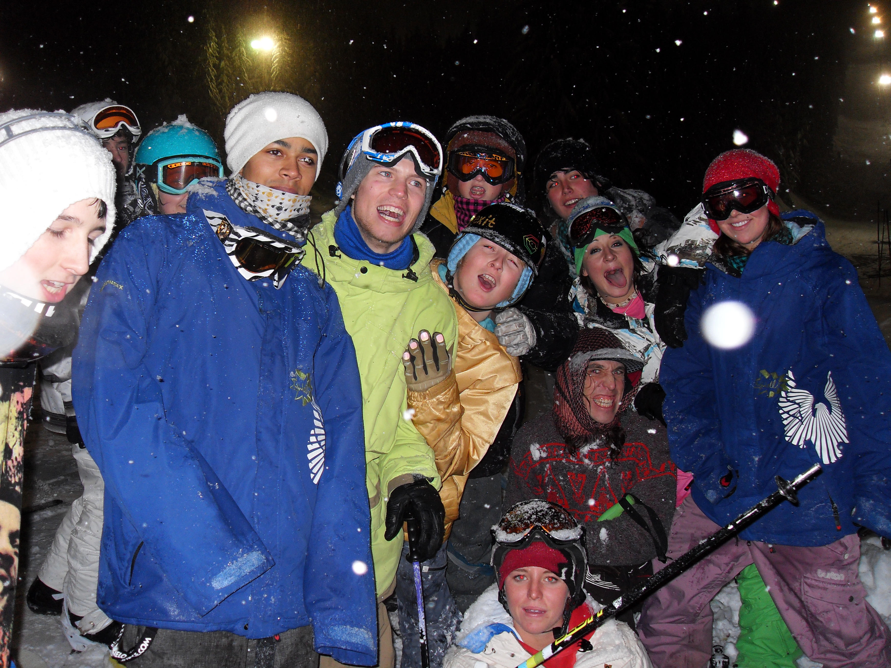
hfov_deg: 52.6
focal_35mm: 35
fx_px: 901
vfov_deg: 40.7
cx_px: 446
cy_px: 334
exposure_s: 1/45
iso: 120
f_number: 2.8
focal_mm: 6.3
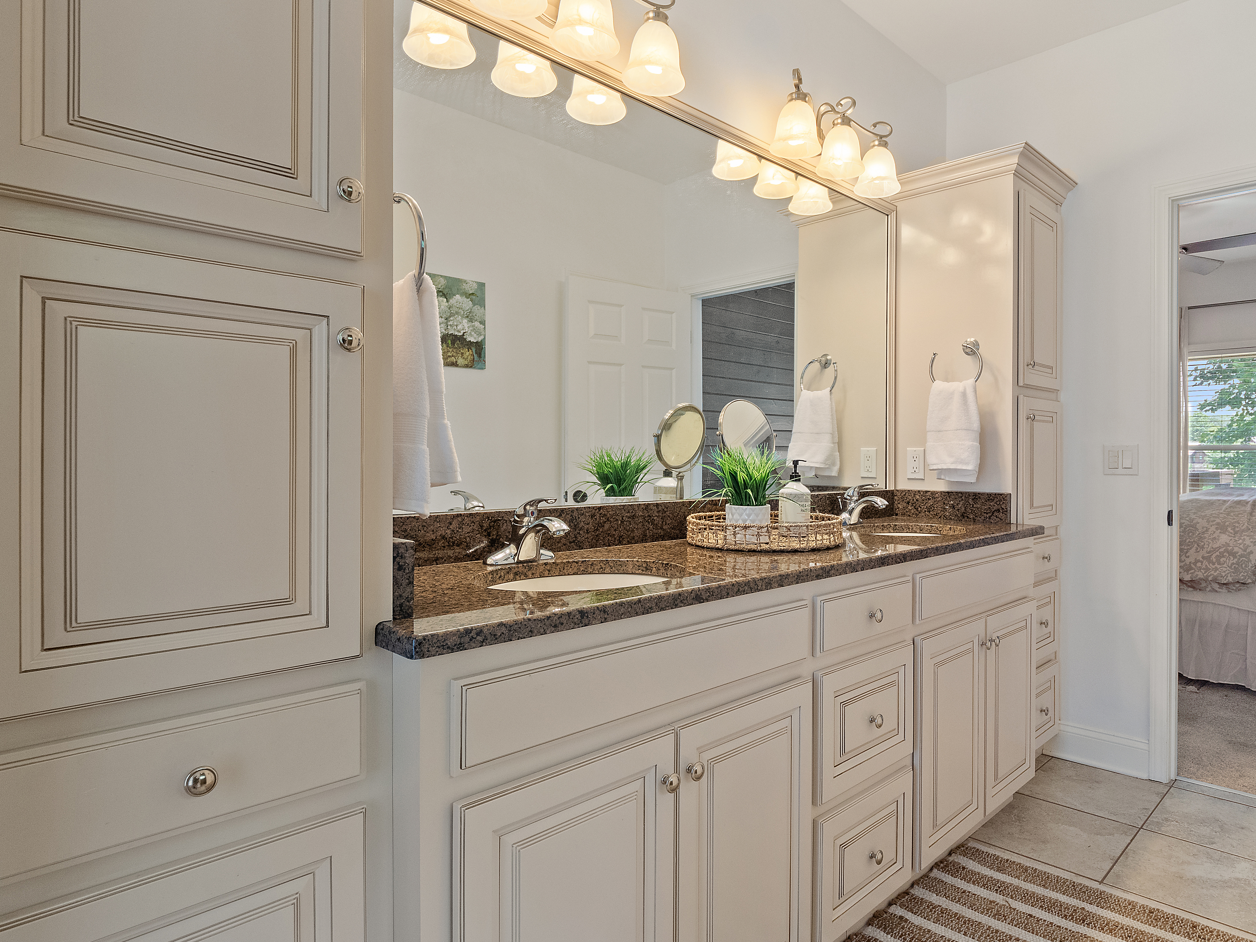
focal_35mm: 19
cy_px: 469
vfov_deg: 68.7
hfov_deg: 84.1
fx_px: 689
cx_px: 718
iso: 400
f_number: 5.6
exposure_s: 1/20
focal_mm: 8
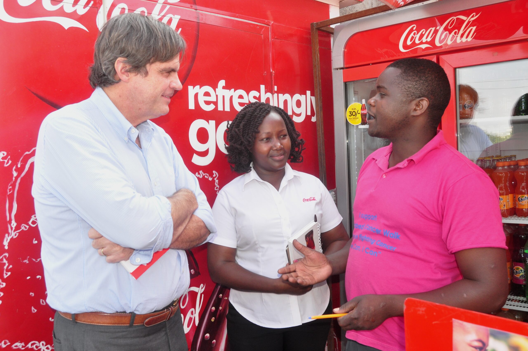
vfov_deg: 38.3
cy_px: 176
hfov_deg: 55.2
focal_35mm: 34
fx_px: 505
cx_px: 264
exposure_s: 1/200
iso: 800
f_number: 6.3
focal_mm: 23
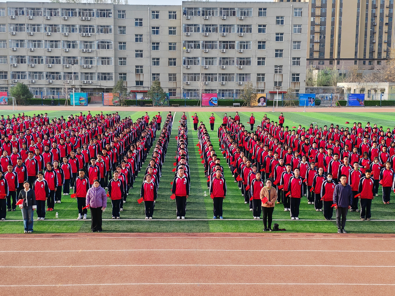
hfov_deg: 38.9
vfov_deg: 29.7
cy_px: 148
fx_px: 559
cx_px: 198
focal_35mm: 49
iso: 50
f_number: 1.9
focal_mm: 6.12
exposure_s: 1/190
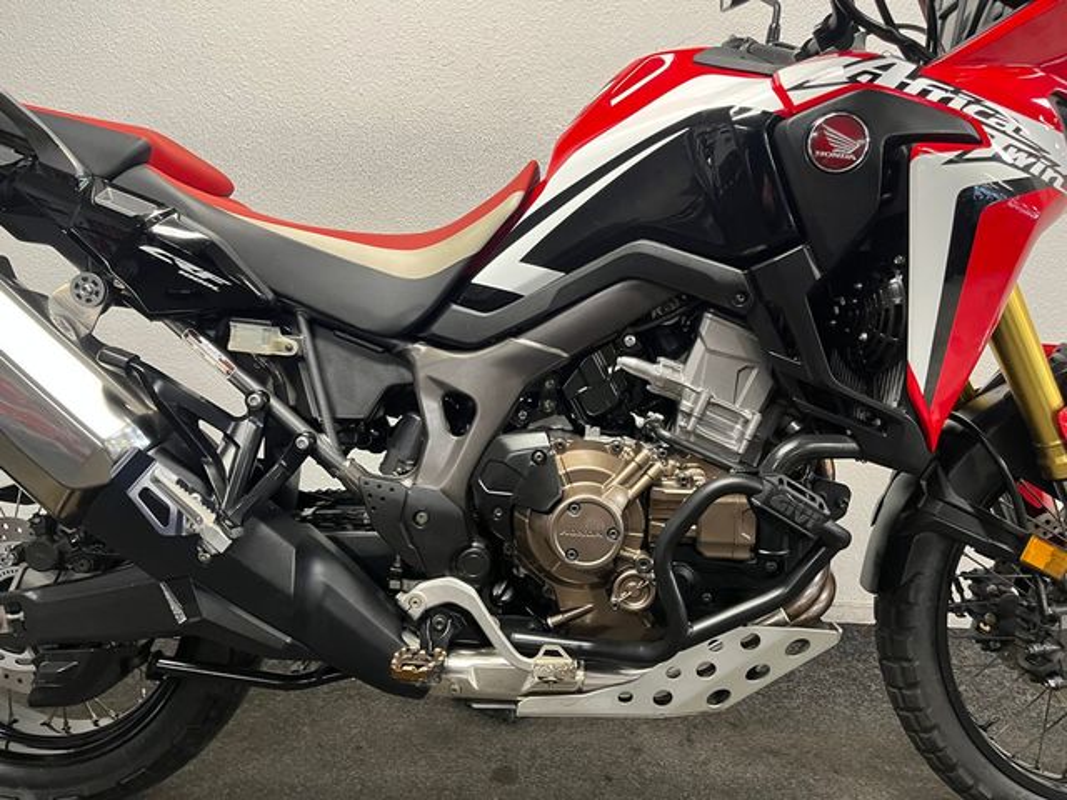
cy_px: 400
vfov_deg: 53.1
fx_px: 801
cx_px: 534
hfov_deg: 67.3
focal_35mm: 26
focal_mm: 5.1
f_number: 1.6
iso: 200
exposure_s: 1/50
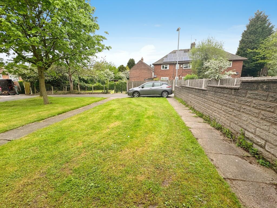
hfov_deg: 102.1
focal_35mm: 14
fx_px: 112
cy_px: 104
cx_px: 138
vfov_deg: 85.7
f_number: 2.2
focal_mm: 2.22
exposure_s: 1/364
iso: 50
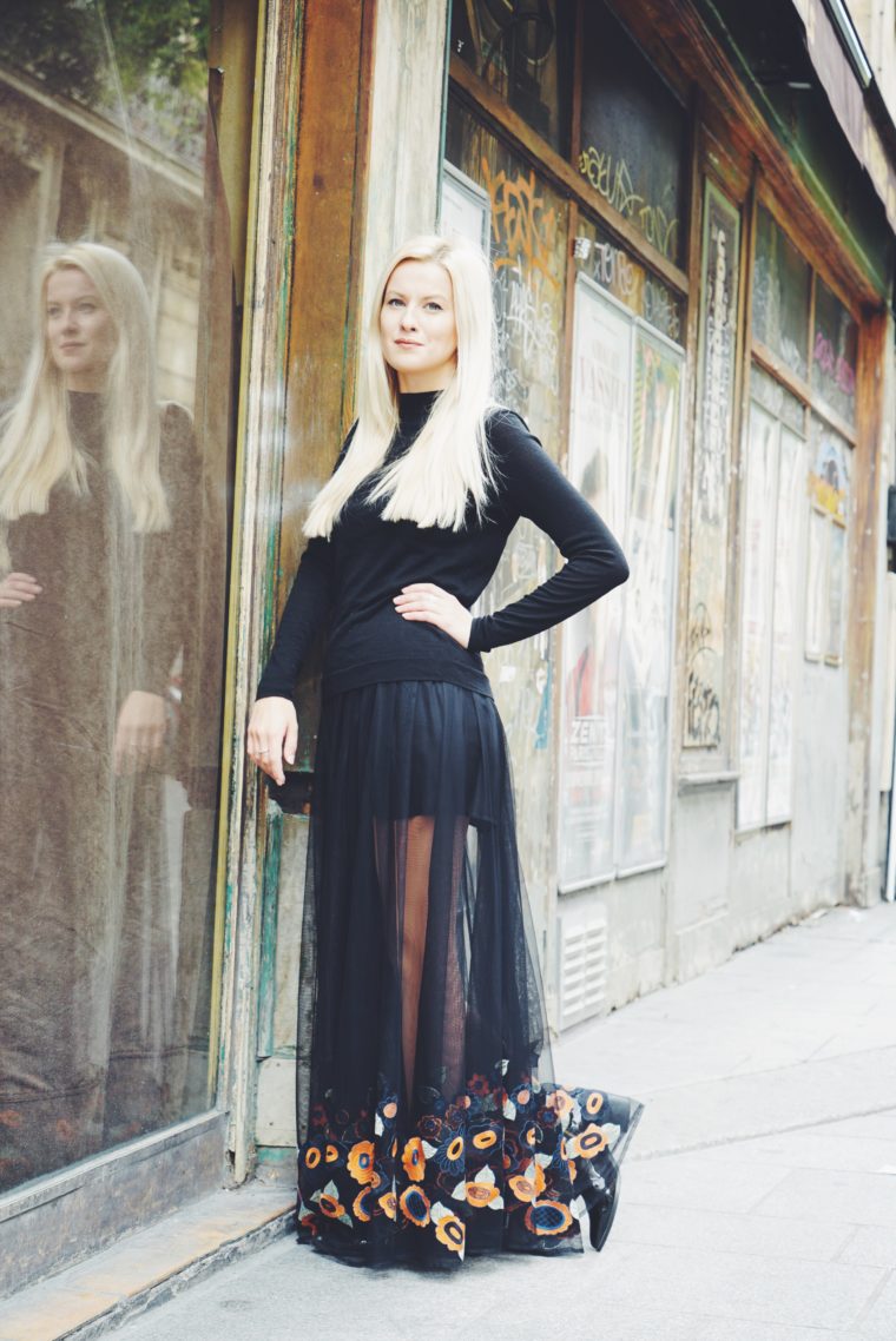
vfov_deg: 35.6
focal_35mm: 56
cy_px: 670
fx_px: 2088
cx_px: 448
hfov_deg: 24.2
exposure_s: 1/60
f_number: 5.6
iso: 250
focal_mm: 56
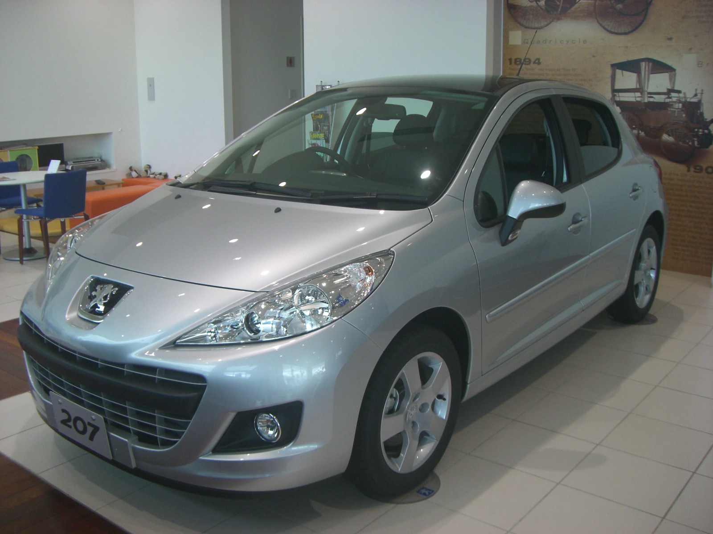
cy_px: 267
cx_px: 356
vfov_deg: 37.7
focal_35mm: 38
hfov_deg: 49.0
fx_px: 783
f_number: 2.7
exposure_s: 1/160
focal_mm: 6.2
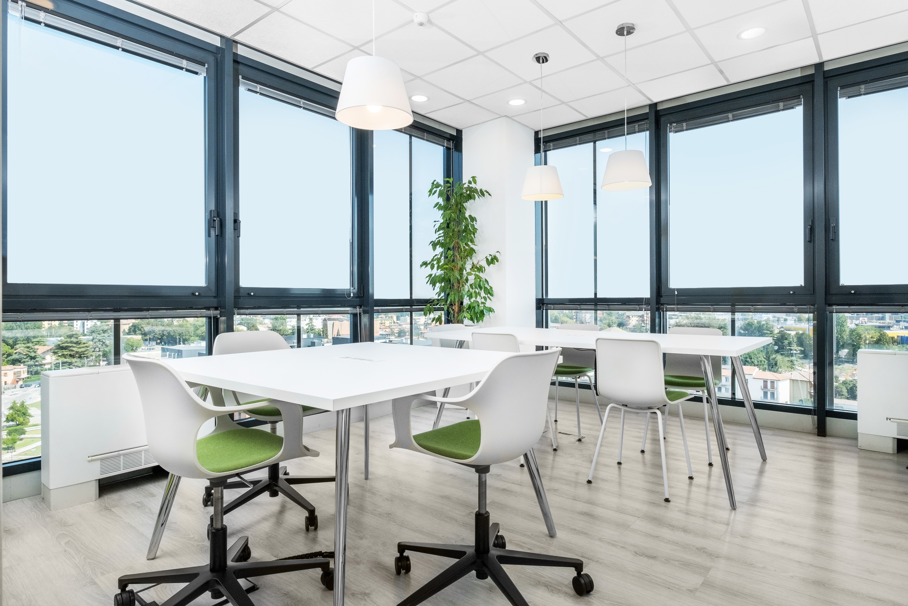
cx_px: 454
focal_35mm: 20
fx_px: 504
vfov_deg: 61.9
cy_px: 303
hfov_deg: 84.0
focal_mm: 13.2
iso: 640
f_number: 10
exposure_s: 1/160
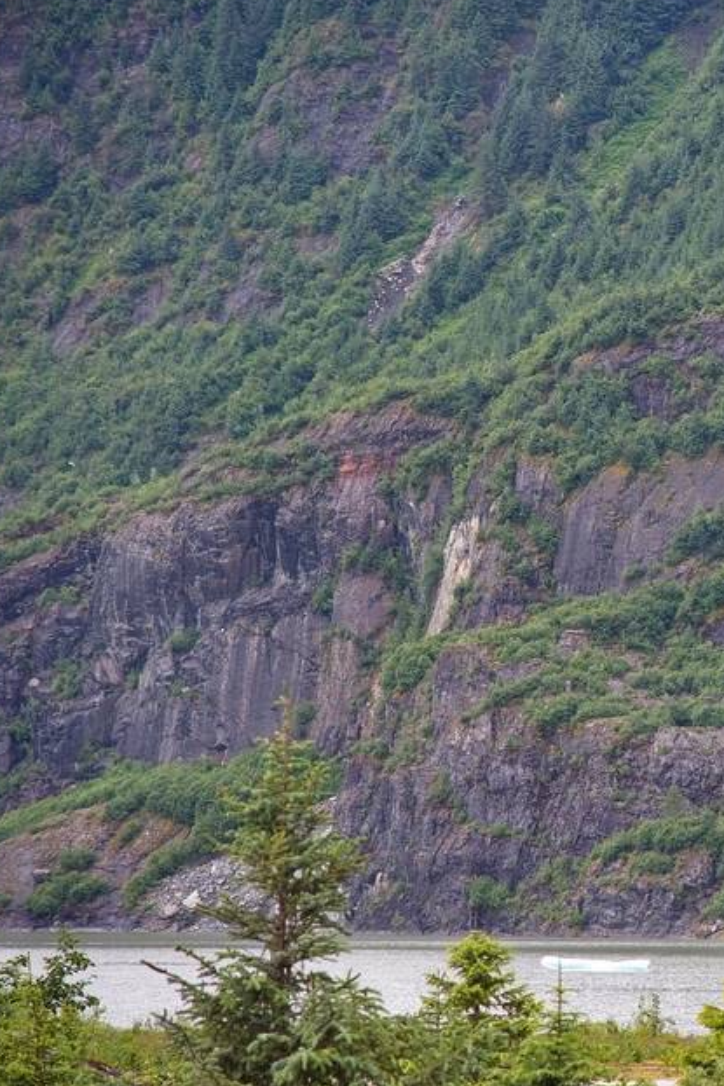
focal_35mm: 247
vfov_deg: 8.3
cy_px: 550
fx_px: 7446
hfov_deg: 5.5
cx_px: 871
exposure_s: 1/250
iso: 140
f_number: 4
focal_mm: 120
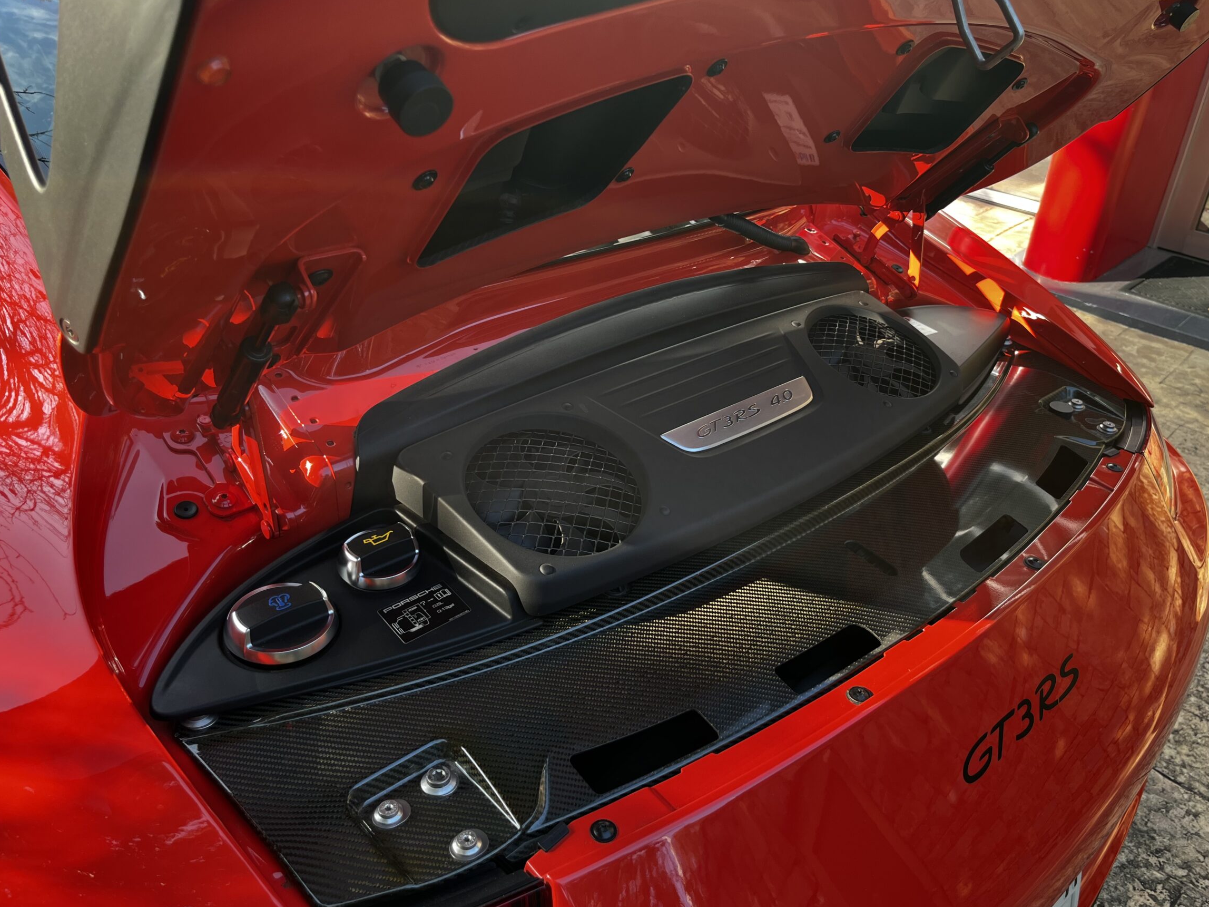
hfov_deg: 61.6
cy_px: 436
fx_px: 1013
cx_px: 660
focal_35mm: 29
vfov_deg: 48.2
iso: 32
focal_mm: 5.1
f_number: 1.6
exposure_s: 1/122
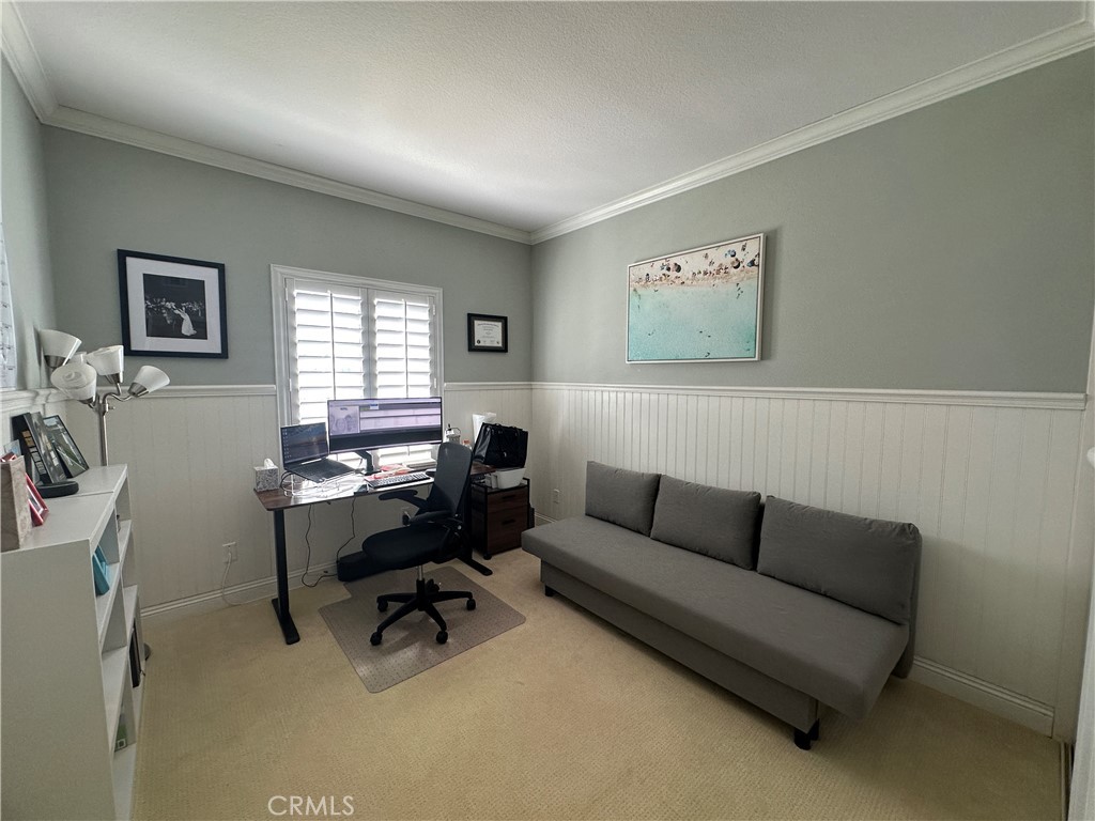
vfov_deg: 85.7
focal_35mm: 14
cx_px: 548
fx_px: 443
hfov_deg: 102.1
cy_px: 410
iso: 160
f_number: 2.2
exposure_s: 1/120
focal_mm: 2.22
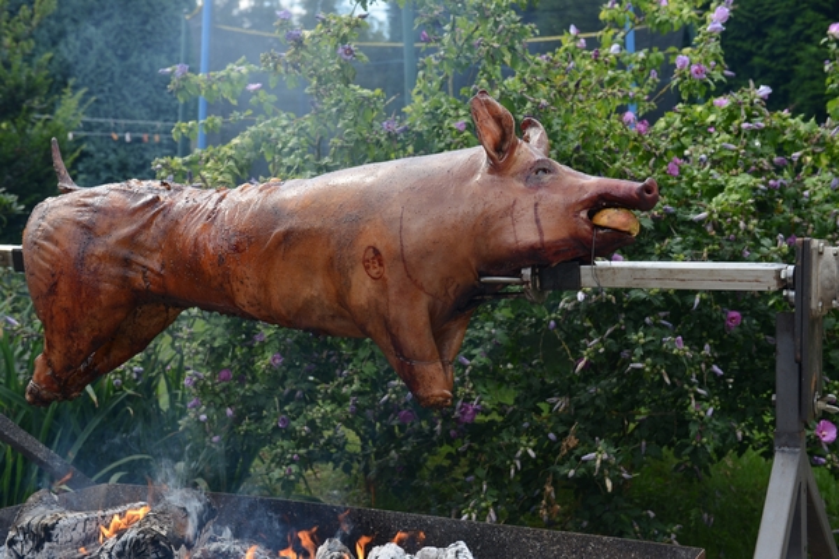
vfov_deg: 24.6
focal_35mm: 55
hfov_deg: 36.2
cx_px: 420
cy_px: 280
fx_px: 1282
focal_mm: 55
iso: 200
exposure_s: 1/160
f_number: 6.3
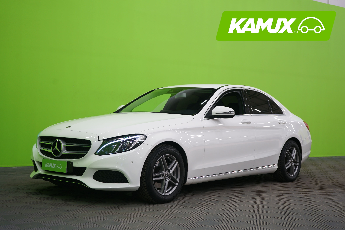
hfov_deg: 39.6
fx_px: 479
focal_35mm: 50
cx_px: 172
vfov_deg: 27.0
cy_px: 115
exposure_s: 1/13
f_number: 4.5
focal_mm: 50
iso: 400
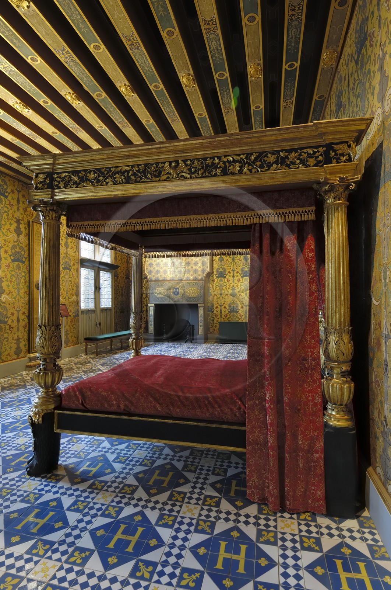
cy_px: 295
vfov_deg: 90.1
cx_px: 196
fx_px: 294
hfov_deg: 67.2
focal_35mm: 18
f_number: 8
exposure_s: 1.6
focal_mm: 12
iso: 100
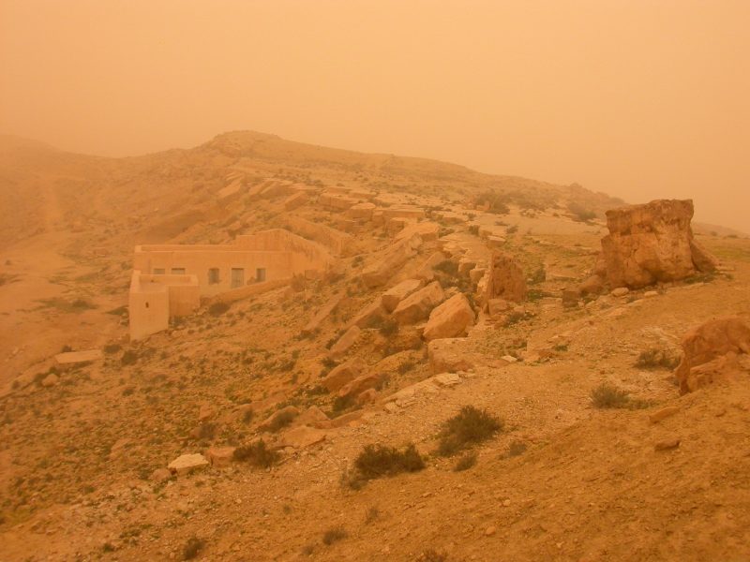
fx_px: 1257
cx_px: 375
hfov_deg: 33.2
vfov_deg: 25.2
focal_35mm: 58
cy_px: 281
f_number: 4.4
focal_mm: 12
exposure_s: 1/188
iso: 100
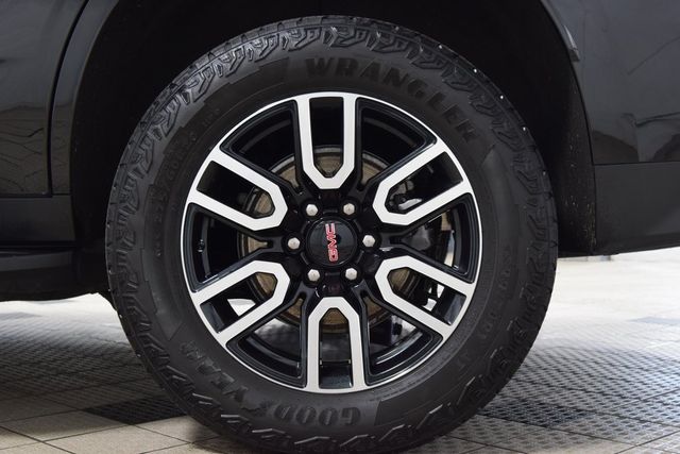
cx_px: 340
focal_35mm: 52
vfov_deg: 25.8
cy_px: 227
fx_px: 992
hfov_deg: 37.8
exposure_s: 1/15
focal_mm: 35
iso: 1250
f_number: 6.3
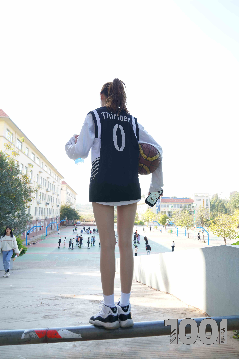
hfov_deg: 53.1
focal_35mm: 24
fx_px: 239
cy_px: 180
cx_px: 120
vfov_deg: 73.7
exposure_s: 1/400
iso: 640
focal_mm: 24
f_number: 5
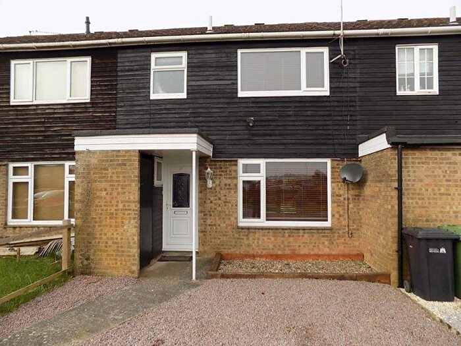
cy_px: 173
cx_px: 230
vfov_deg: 58.9
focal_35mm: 23
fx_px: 306
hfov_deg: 73.9
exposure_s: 1/320
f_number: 3.1
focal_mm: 4
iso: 80
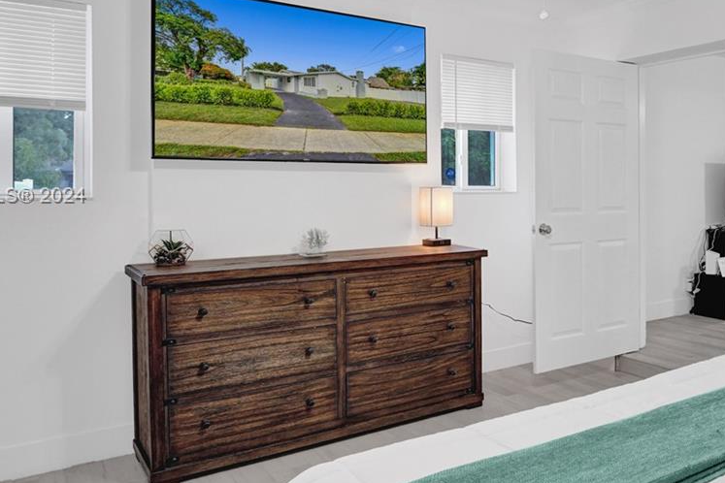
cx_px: 551
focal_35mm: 30
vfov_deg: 43.4
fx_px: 604
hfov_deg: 58.4
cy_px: 197
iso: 1600
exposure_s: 1/160
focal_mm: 14
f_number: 5.6
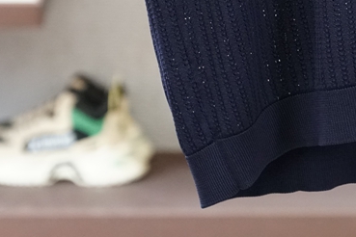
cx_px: 404
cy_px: 34
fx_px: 2734
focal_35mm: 276
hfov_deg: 7.4
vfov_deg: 5.0
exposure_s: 1/80
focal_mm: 63
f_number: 4
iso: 1600
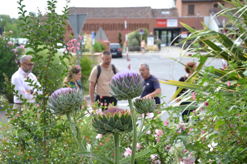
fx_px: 432
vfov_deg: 21.6
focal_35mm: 63
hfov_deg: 31.9
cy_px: 82
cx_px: 124
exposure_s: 1/125
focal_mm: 42
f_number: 5.6
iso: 100
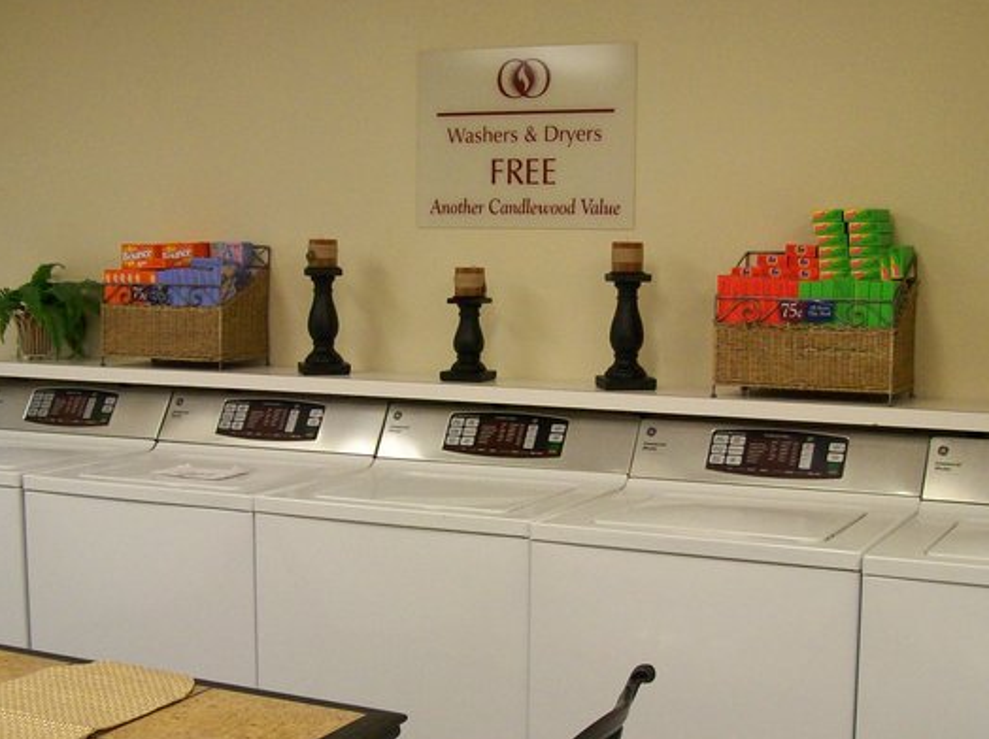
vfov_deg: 26.5
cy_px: 429
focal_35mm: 55
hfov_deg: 34.9
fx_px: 1570
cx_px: 536
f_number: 2.7
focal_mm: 6
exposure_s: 1/64
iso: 200
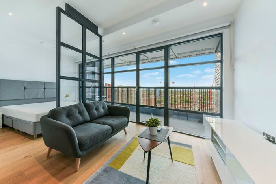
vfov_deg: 90.1
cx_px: 138
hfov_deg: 112.6
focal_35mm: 12
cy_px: 92
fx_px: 92
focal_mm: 12
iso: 200
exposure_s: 1/10
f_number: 16
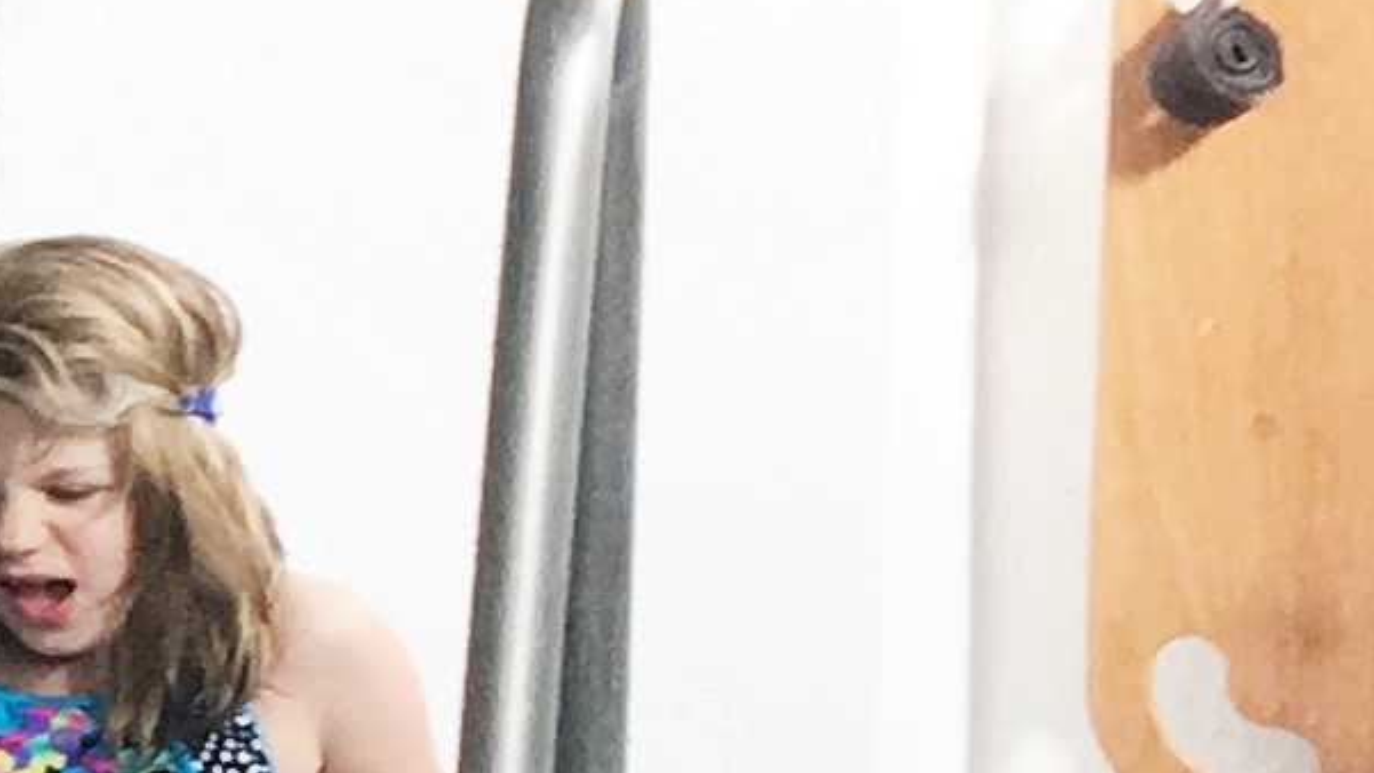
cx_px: -2208
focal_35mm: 212
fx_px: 7723
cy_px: 281
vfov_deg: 5.7
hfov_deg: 8.9
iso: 40
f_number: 2.2
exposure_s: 1/120
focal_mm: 4.15
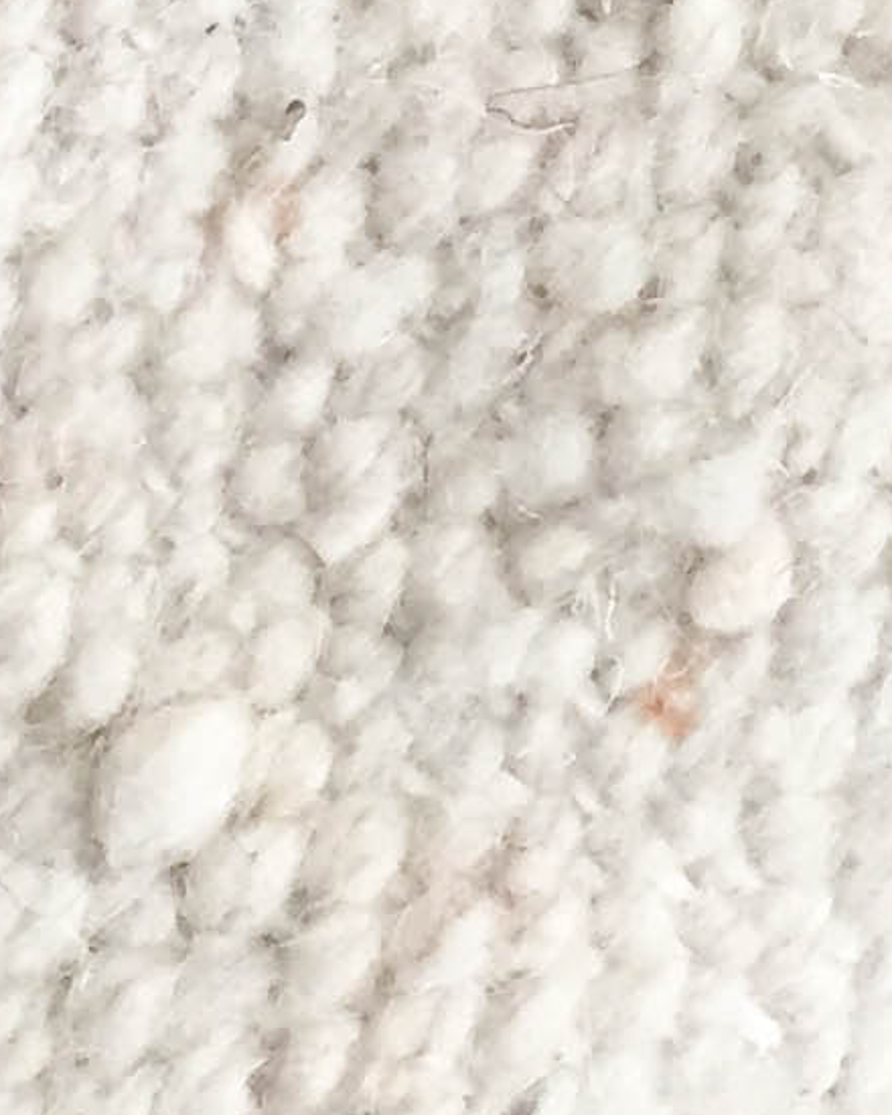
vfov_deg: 9.6
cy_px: -1924
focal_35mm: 168
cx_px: -89
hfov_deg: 9.1
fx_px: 5544
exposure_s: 1/35
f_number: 2.2
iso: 64
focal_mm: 4.15
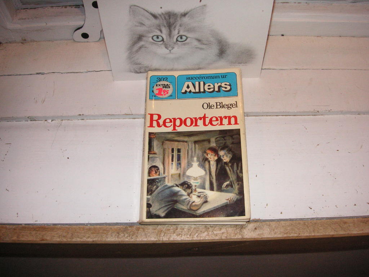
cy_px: 138
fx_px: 394
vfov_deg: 38.7
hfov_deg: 50.1
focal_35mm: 37
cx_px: 184
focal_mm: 6.1
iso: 160
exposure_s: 1/45
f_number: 2.8
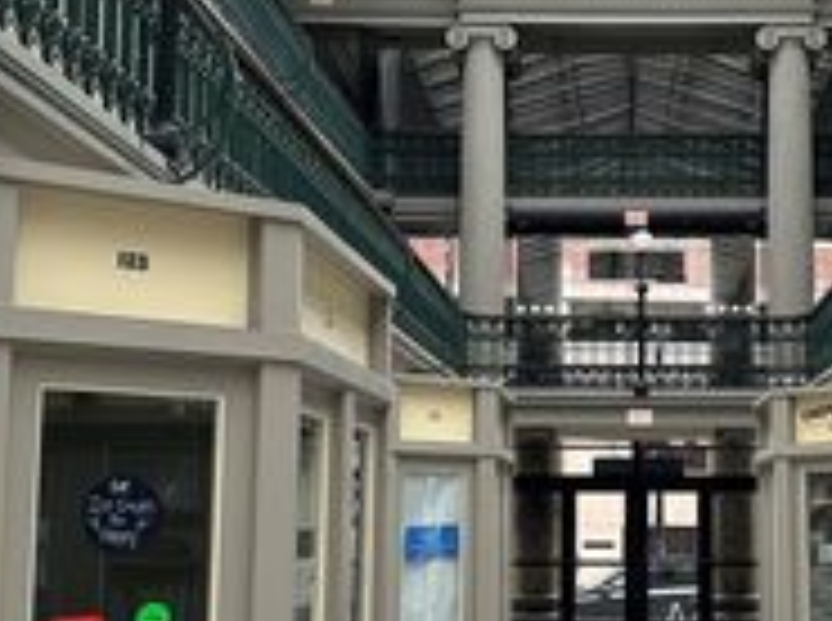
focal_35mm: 65
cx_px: 625
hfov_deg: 29.4
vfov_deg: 22.5
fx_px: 1559
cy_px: 349
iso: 80
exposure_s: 1/361
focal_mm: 6.86
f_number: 1.78
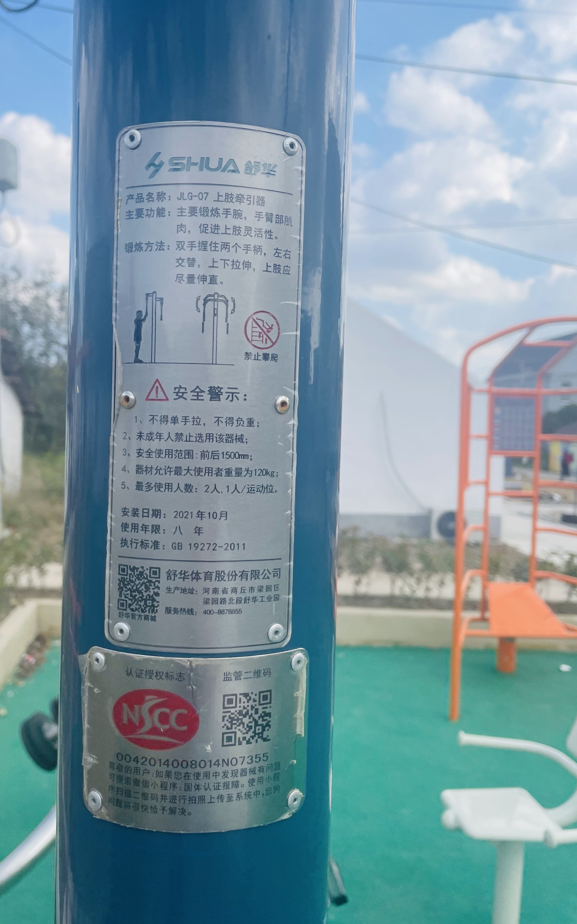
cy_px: 460
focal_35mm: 28
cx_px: 236
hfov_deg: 44.3
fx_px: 705
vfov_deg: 66.5
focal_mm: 4.2
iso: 32
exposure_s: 1/2398
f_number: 1.6
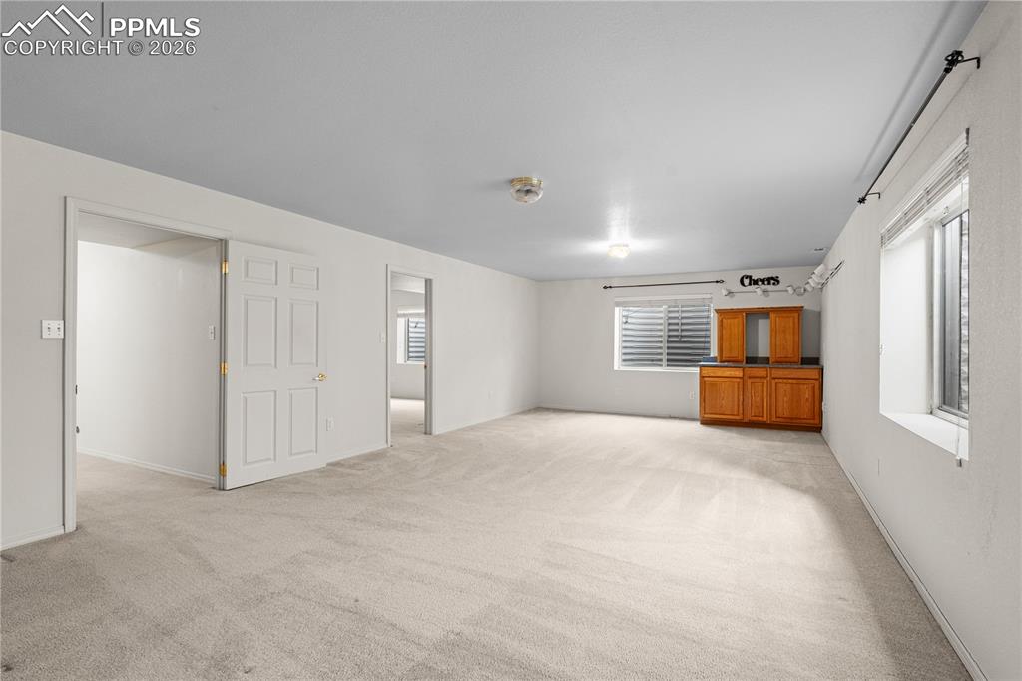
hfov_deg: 93.3
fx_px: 482
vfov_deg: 70.4
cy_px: 340
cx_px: 511
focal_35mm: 17
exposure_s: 1.3
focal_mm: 17
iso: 250
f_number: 8
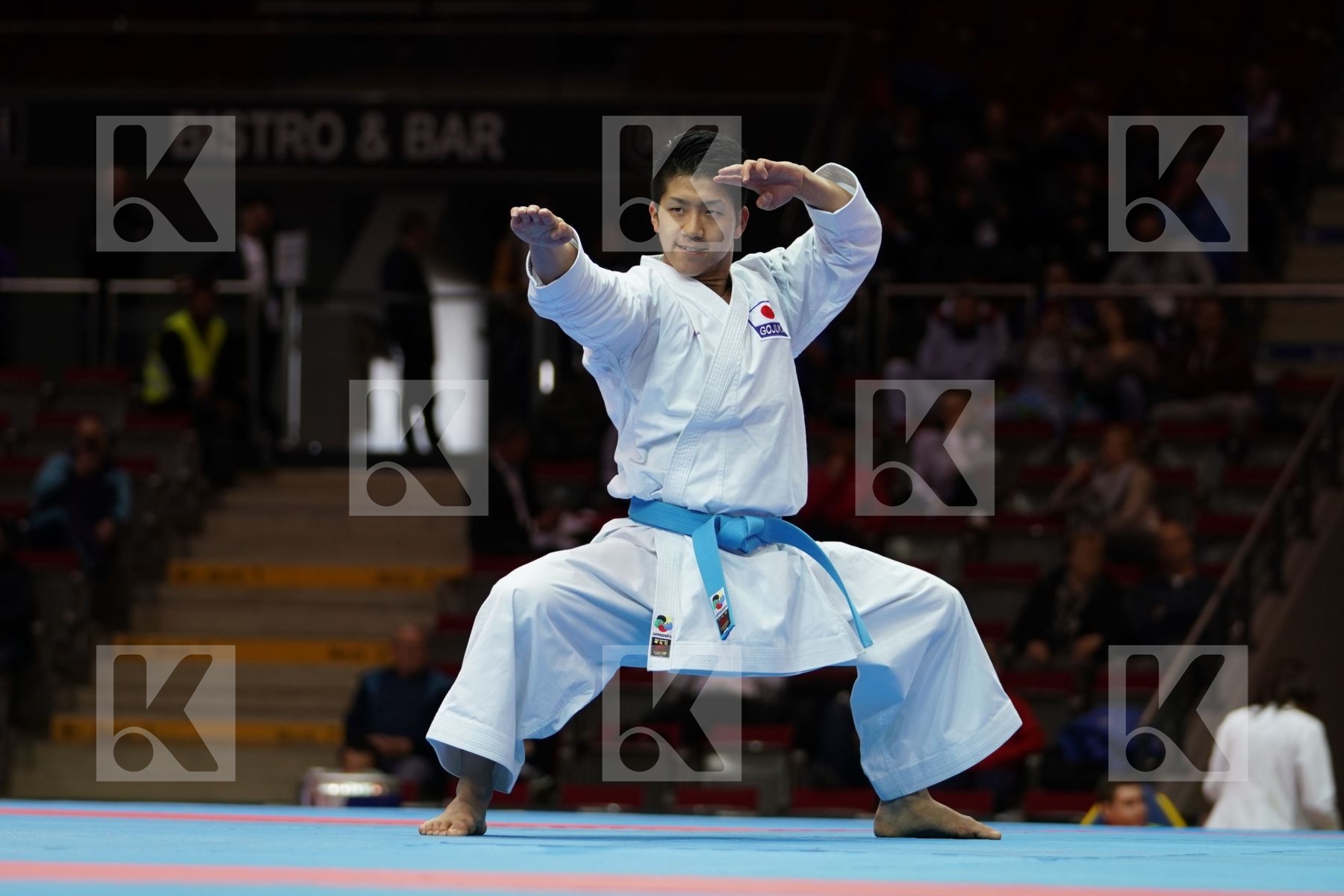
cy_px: 448
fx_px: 5824
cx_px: 672
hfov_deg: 13.2
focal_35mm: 156
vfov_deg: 8.8
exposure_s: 1/80
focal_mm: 104
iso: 250
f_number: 2.8
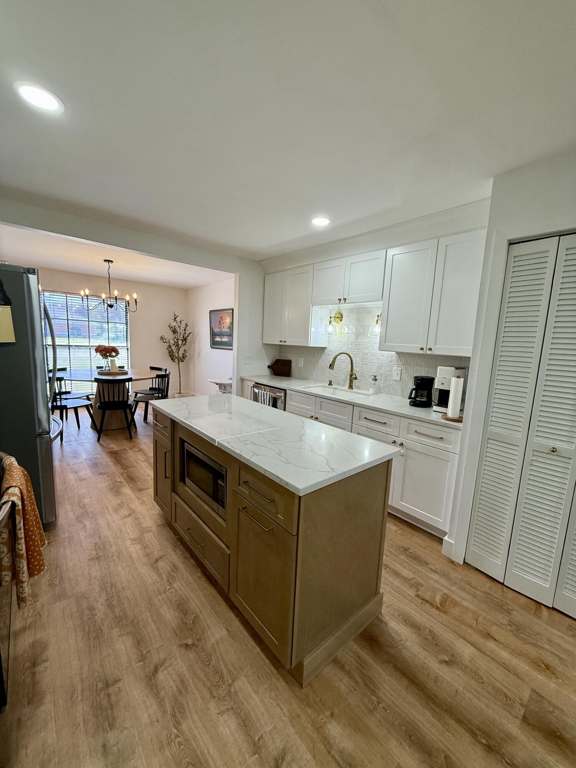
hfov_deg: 85.7
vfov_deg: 102.1
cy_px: 384
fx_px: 311
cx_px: 288
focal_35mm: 14
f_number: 2.2
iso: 160
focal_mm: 2.22
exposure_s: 1/120
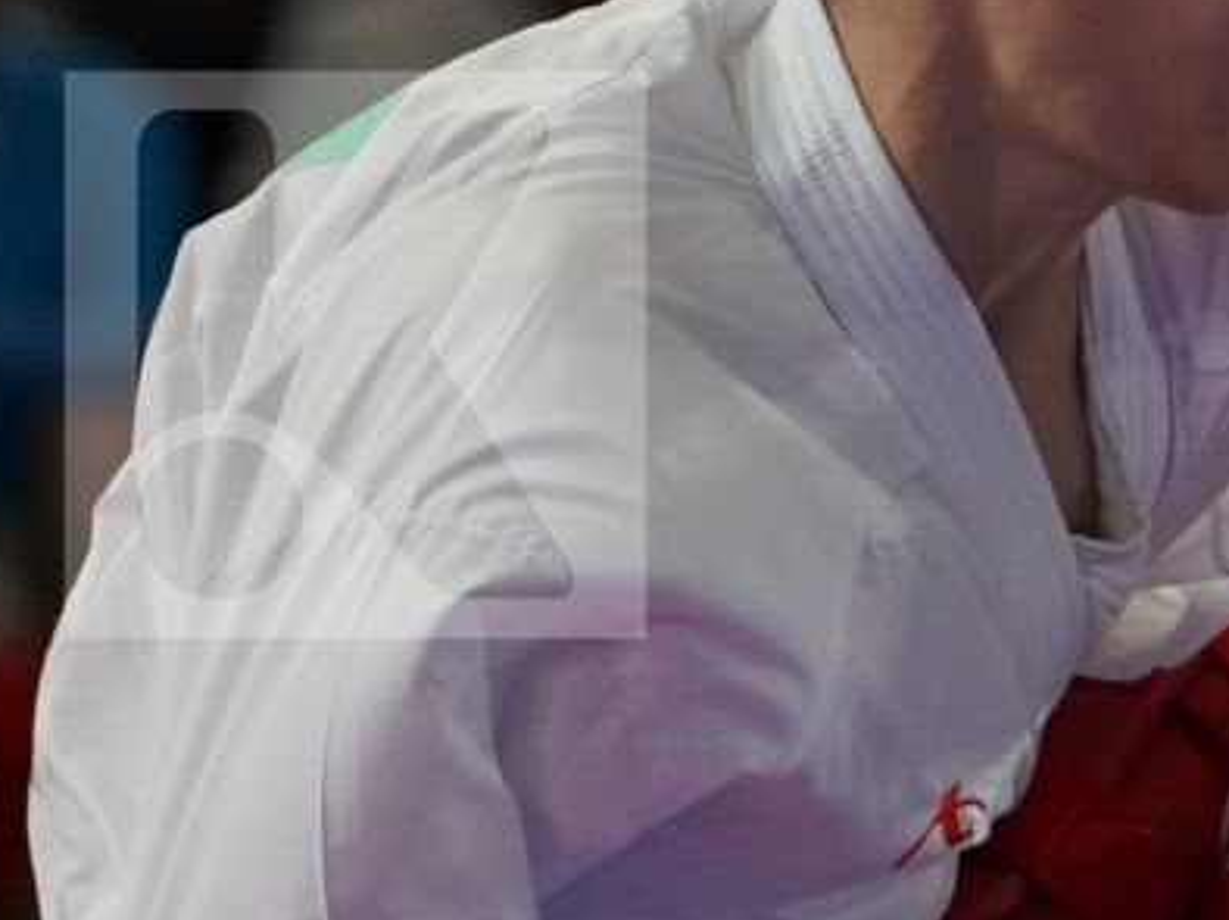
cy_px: 356
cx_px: 1413
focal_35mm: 1029
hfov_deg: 1.9
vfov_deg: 1.4
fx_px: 36511
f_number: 2.8
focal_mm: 156
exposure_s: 1/1000
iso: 800
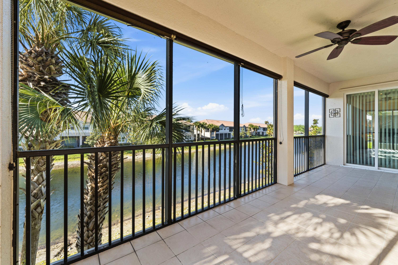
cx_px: 199
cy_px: 132
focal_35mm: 14
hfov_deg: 104.3
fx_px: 155
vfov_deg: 81.2
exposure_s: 1/40
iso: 250
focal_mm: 14
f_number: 9
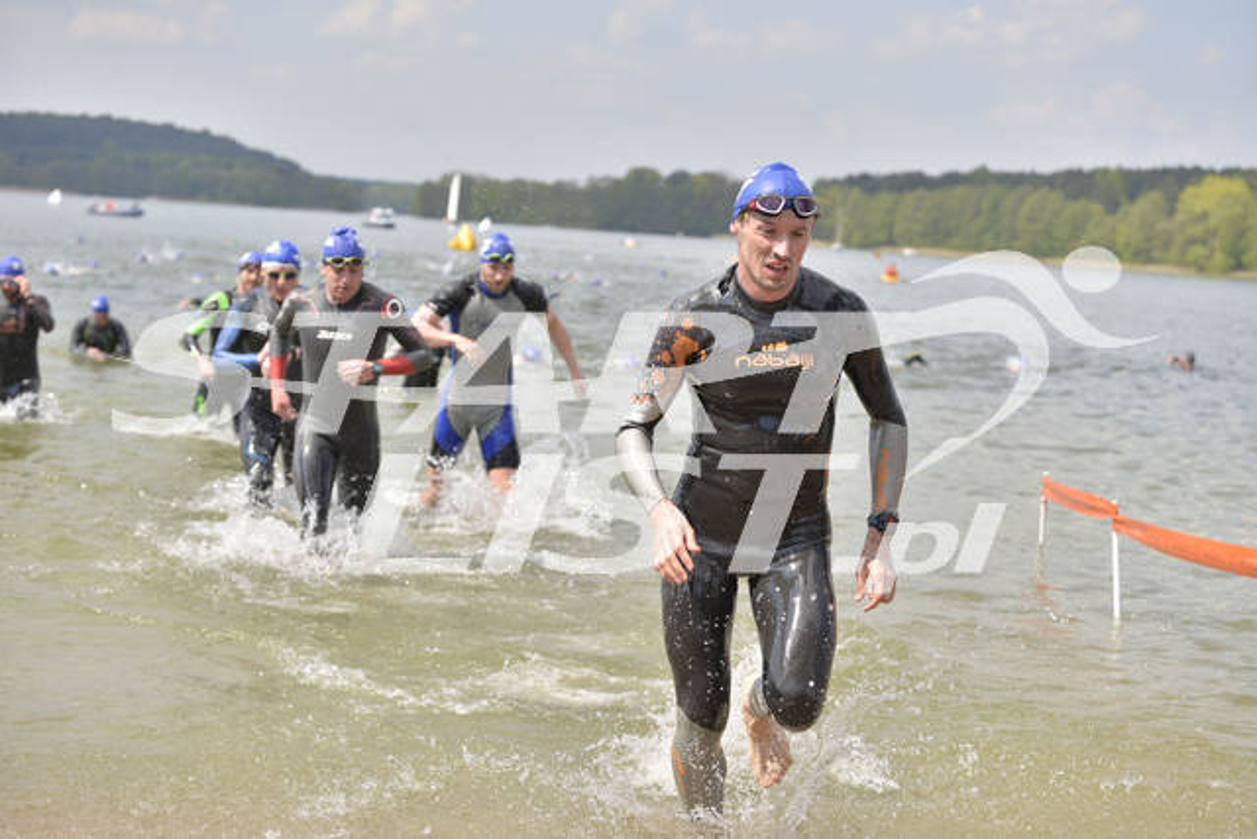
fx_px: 2445
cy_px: 420
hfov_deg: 28.8
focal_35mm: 70
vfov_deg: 19.5
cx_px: 628
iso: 200
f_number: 4
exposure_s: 1/2000
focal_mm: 70
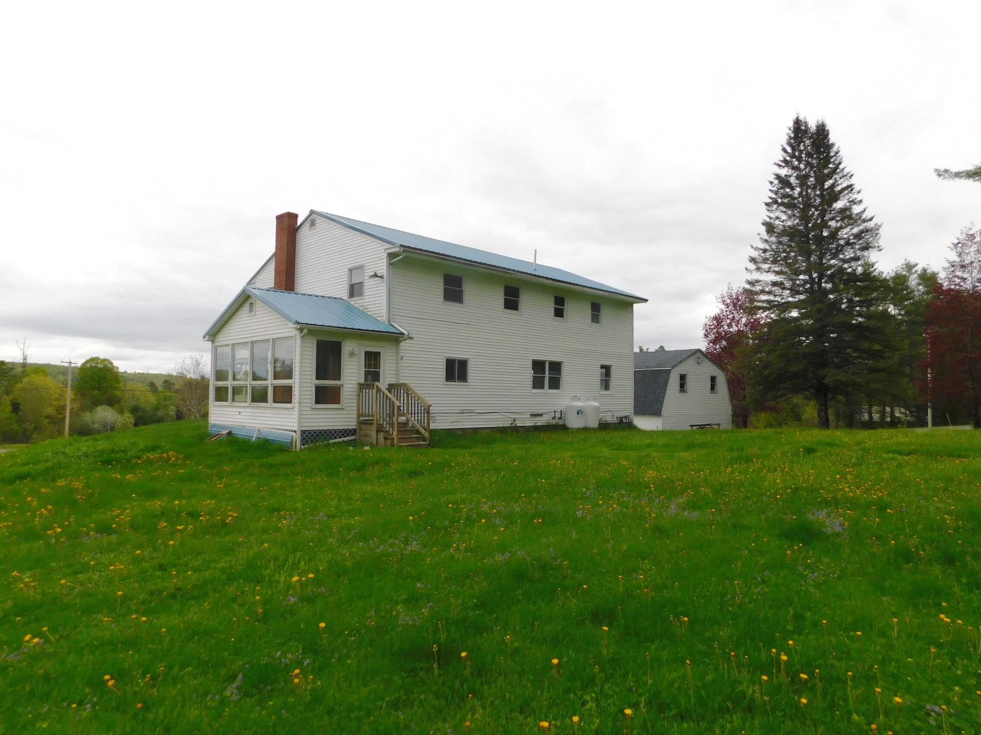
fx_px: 652
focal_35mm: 23
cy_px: 368
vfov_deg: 58.9
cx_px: 490
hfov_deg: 73.9
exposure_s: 1/500
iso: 125
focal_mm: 4
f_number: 3
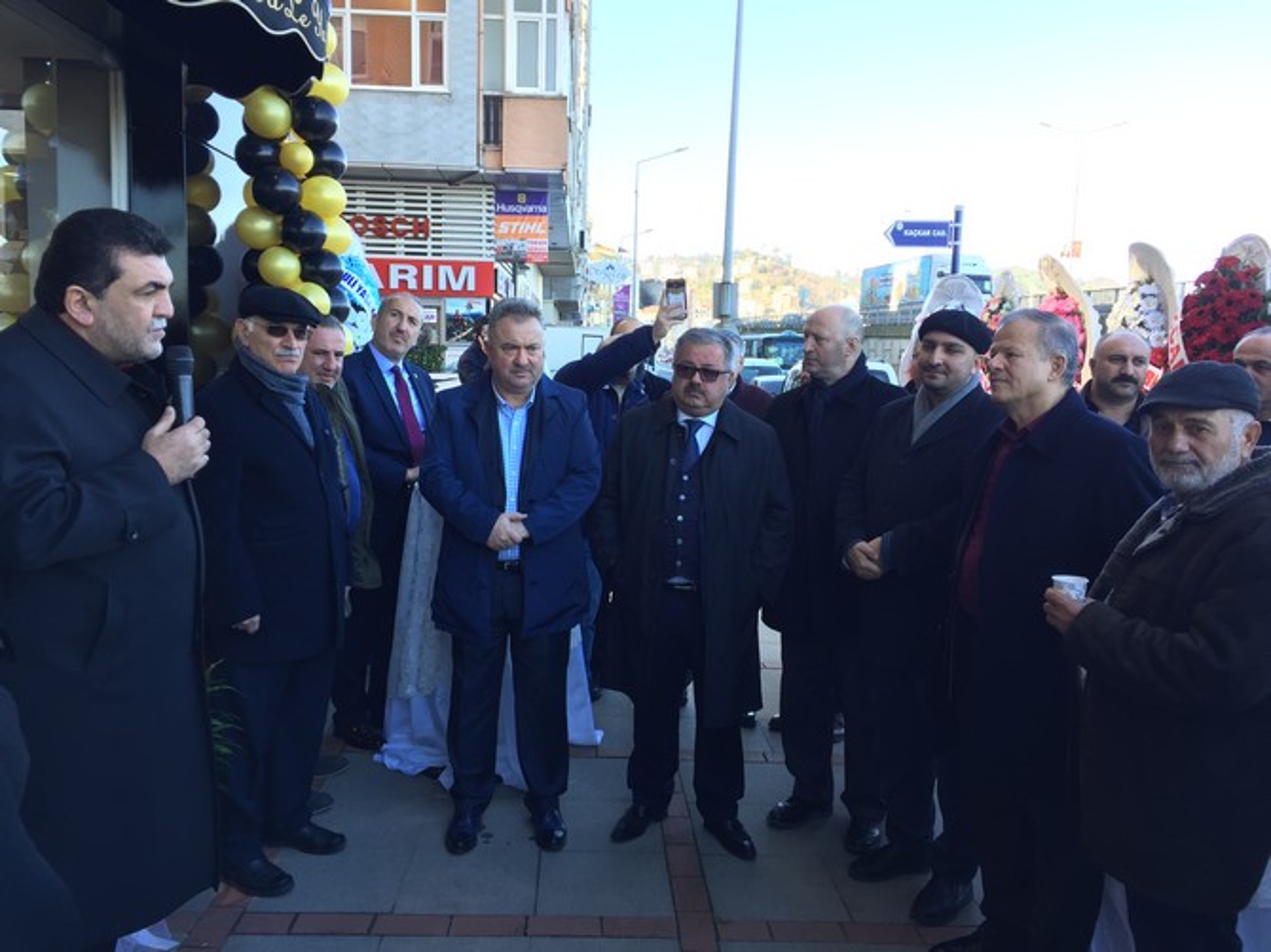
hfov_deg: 61.7
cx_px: 636
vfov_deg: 48.2
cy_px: 476
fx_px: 1064
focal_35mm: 29
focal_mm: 4.15
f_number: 2.2
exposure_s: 1/100
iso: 32
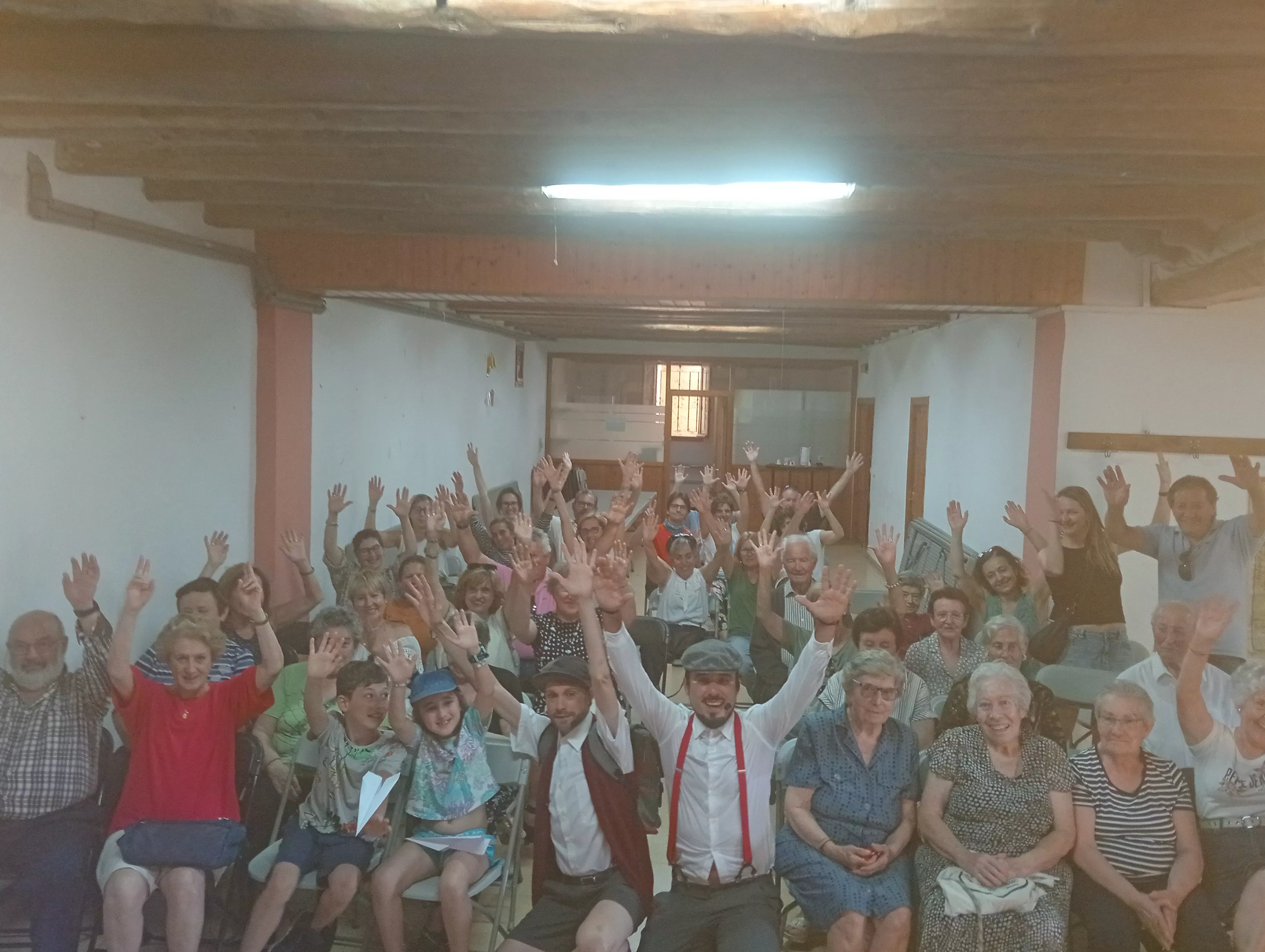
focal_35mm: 31
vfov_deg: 45.5
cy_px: 470
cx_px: 630
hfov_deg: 58.3
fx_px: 1135
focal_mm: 3.98
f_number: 1.8
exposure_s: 1/33.3
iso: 349
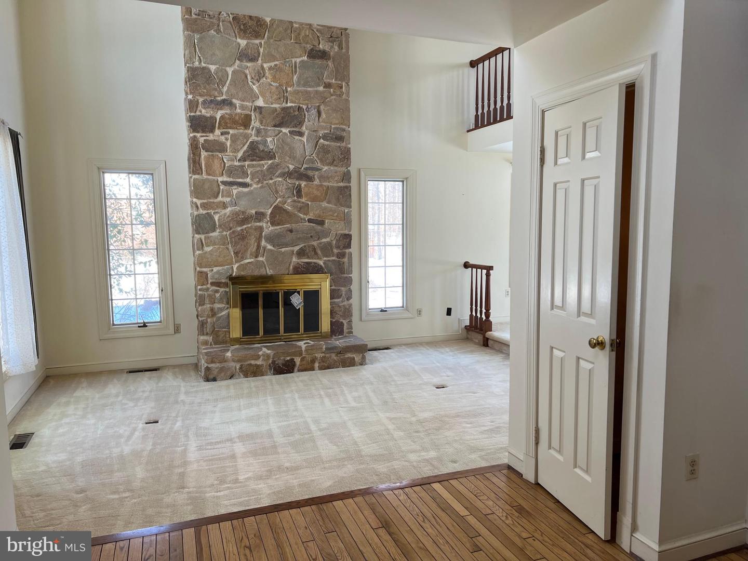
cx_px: 374
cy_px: 280
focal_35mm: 26
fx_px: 562
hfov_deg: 67.3
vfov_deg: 53.1
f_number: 1.5
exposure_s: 1/166
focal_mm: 5.7
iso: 50
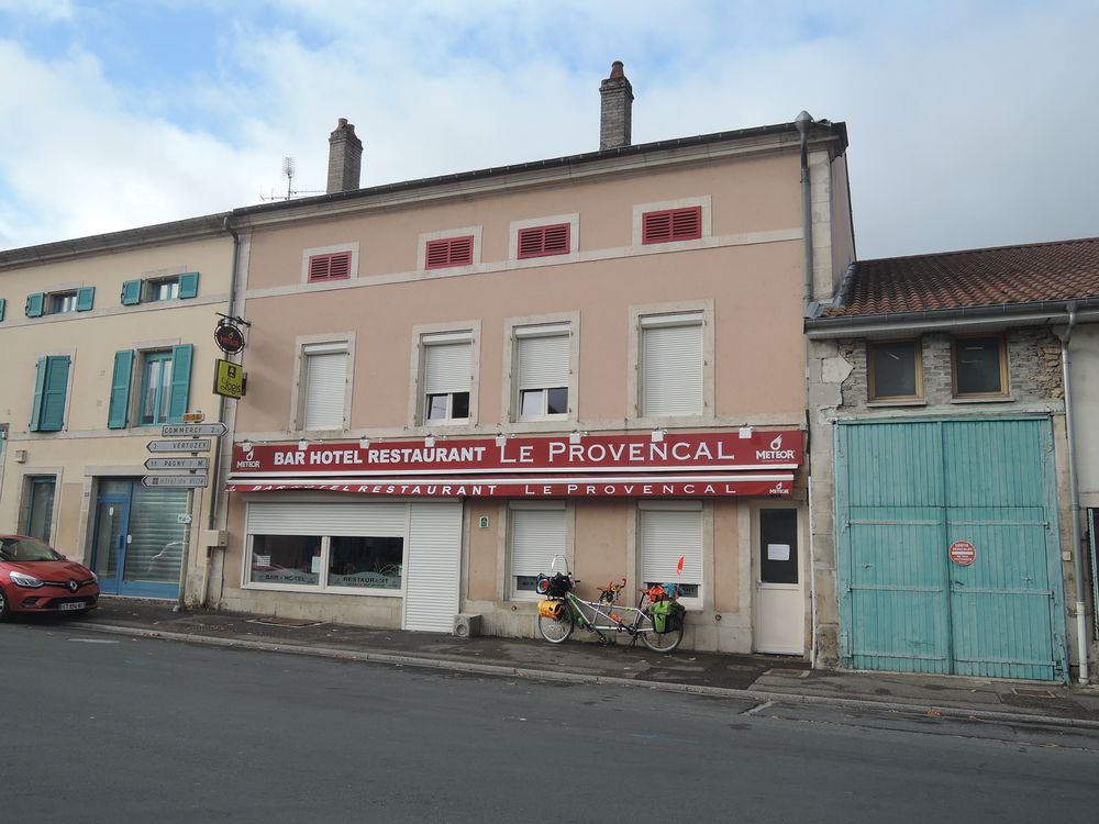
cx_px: 550
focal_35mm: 28
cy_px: 412
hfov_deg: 63.4
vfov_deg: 49.7
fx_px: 889
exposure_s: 1/100
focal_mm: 6
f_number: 3.2
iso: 80
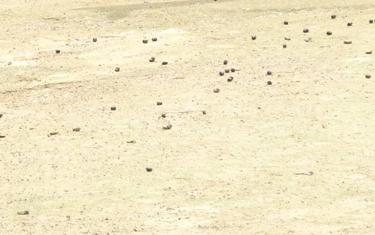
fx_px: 9057
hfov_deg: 2.4
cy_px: -91
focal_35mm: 886
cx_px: 113
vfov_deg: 1.5
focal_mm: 55.52
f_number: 6.3
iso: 100
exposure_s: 1/160
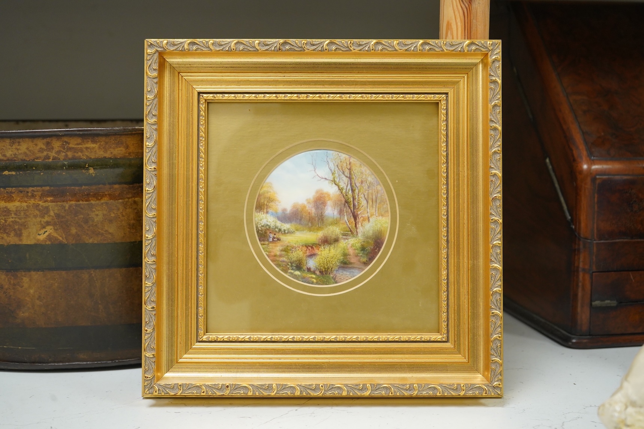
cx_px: 322
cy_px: 214
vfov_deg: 27.5
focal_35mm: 49
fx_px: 876
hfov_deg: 40.4
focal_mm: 49
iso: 2500
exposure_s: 1/100
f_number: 6.3
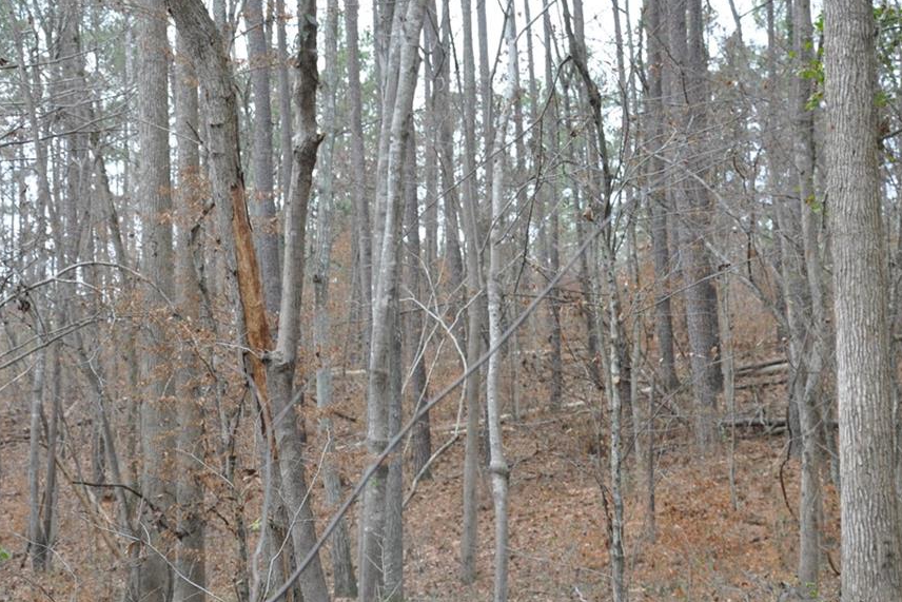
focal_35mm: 86
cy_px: 321
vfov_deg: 15.9
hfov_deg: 23.6
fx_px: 2155
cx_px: 469
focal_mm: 48
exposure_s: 1/80
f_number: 9
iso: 800
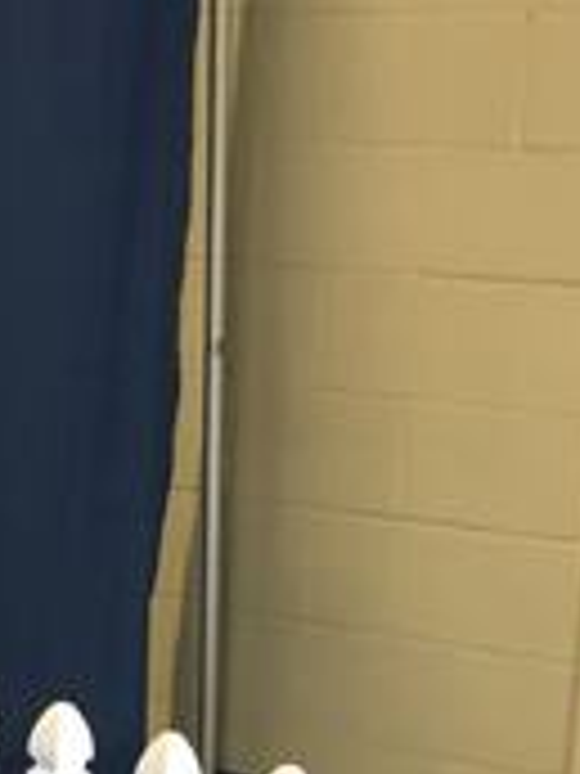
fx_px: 2636
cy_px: 1422
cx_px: 16
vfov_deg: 14.5
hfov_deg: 12.4
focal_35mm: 118
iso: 125
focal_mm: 4.15
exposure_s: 1/30
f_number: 2.2
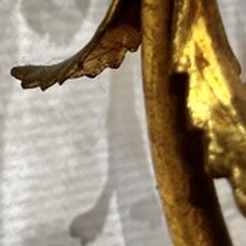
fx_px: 917
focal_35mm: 114
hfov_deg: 14.6
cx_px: -78
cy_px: -241
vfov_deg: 13.2
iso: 100
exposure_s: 1/100
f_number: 1.6
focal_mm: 5.1
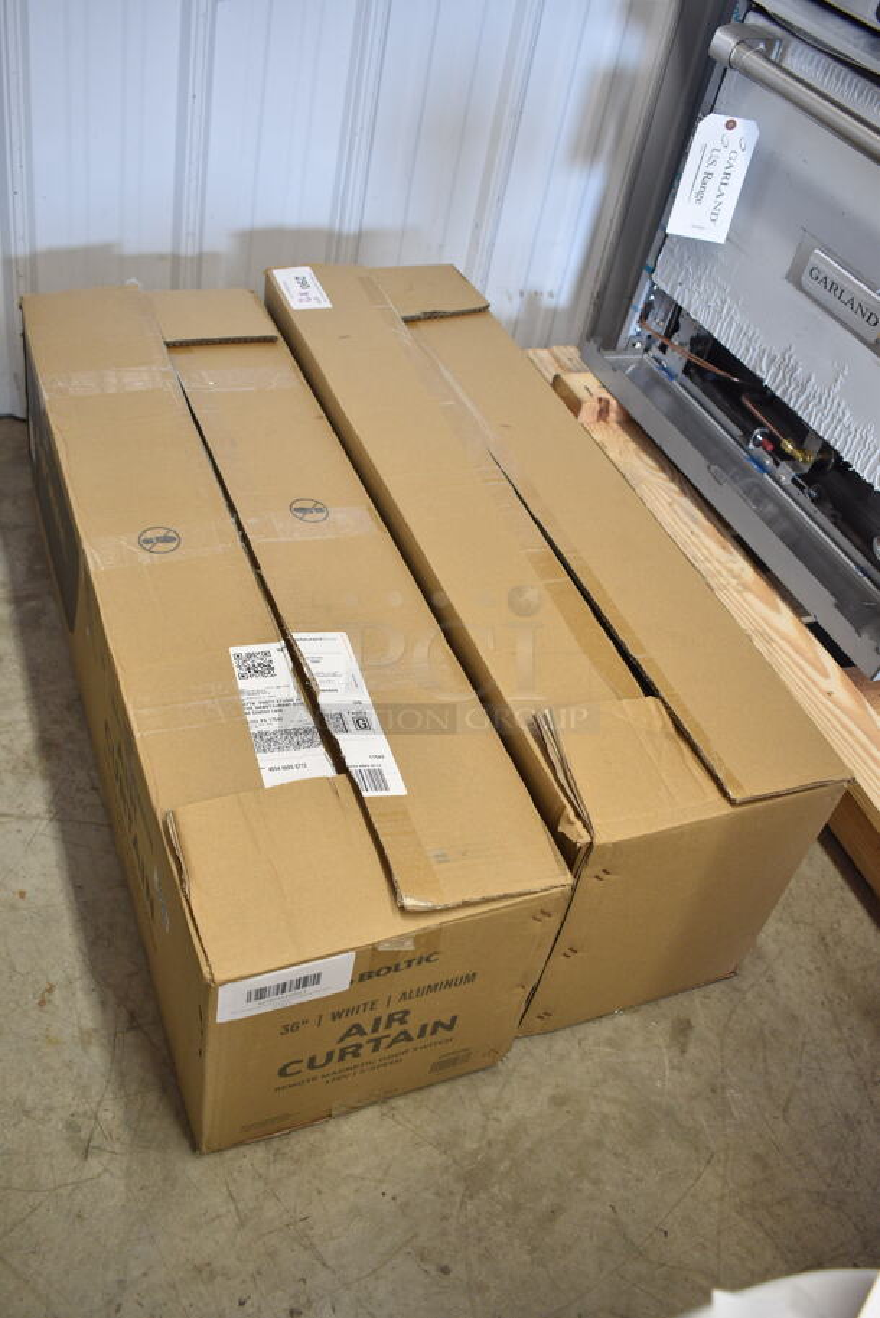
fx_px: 1208
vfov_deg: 57.2
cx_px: 440
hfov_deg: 40.0
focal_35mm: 33
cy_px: 659
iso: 800
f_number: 3.8
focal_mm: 22
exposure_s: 1/30
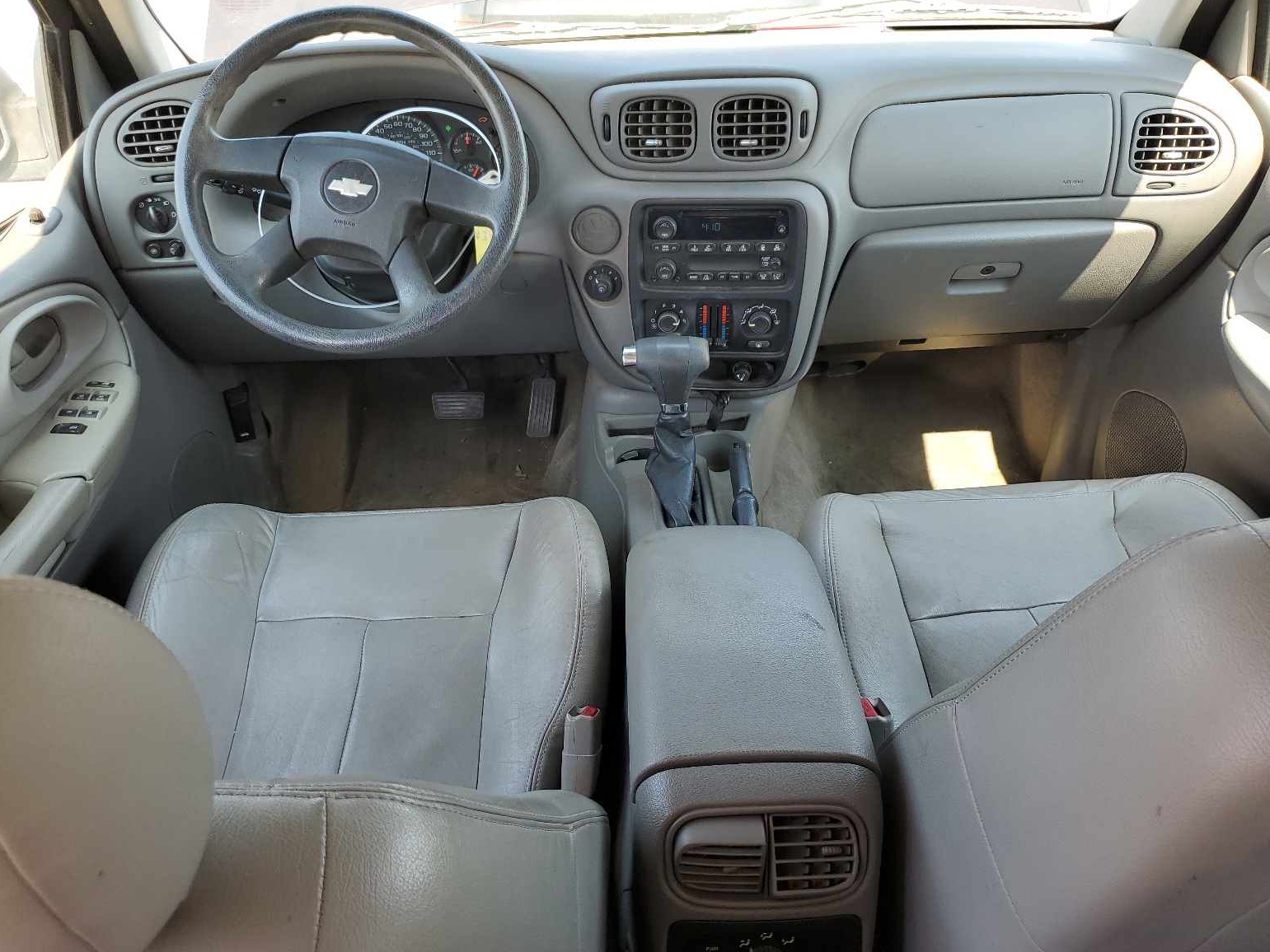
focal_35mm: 27
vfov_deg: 51.4
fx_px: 991
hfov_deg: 65.3
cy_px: 484
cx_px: 616
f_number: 1.5
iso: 50
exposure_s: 1/169
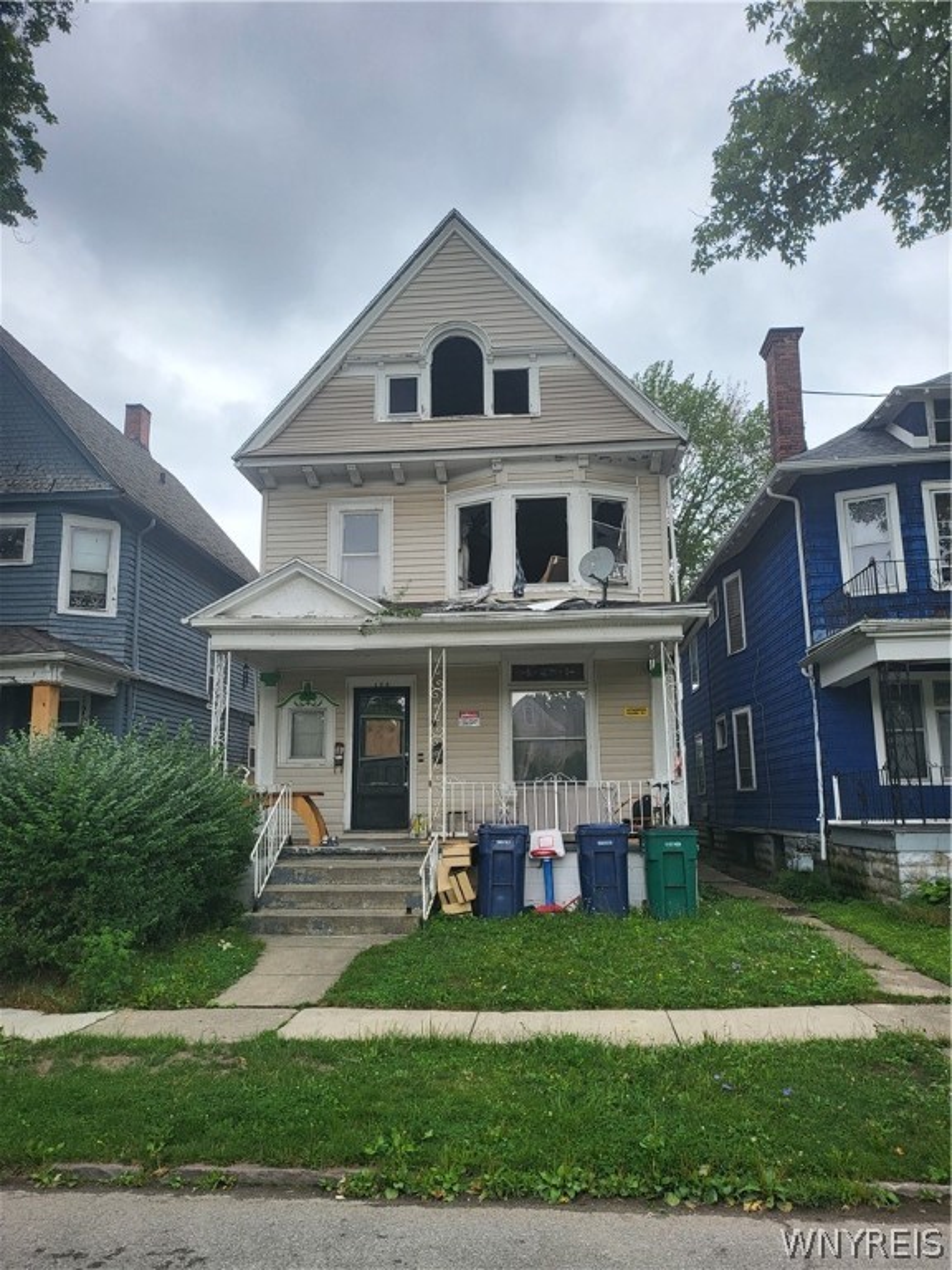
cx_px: 476
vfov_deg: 71.6
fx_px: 880
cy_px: 635
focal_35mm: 24
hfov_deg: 56.8
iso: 40
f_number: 1.8
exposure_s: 1/876
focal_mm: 5
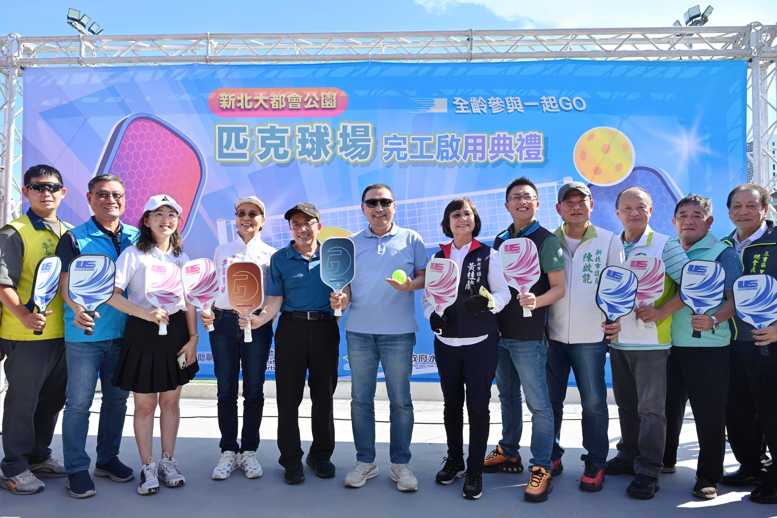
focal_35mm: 24
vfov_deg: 53.1
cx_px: 388
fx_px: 518
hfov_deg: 73.7
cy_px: 259
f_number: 5.6
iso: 200
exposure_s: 1/500
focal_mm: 24
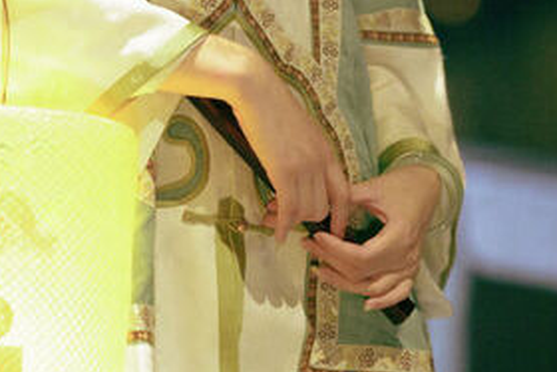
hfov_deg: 6.5
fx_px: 4938
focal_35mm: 319
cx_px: 412
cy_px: -197
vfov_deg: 4.3
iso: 1600
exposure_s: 1/250
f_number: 1.4
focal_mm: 85
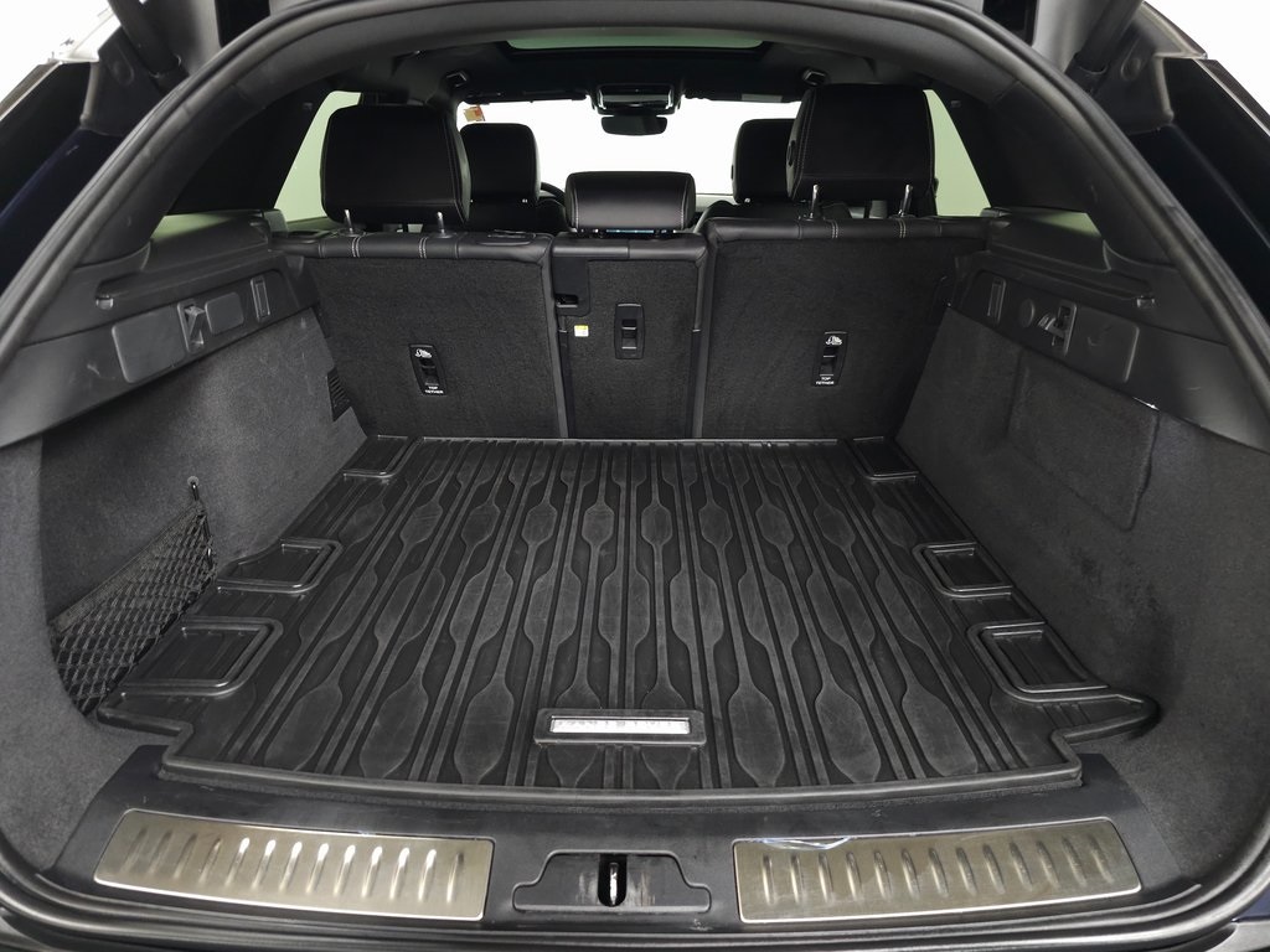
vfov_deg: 58.9
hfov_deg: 73.9
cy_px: 476
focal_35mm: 23
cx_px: 635
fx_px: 844
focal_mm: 6.3
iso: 320
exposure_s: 1/60
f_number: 1.7
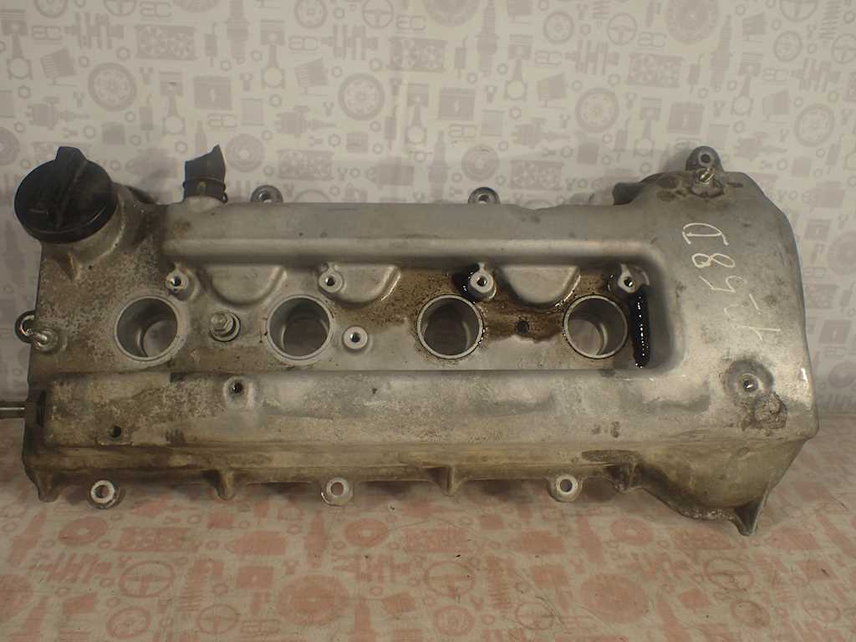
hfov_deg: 60.0
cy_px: 321
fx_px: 742
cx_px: 428
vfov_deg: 46.8
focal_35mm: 30
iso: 100
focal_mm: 5.5
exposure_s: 1/400
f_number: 2.3
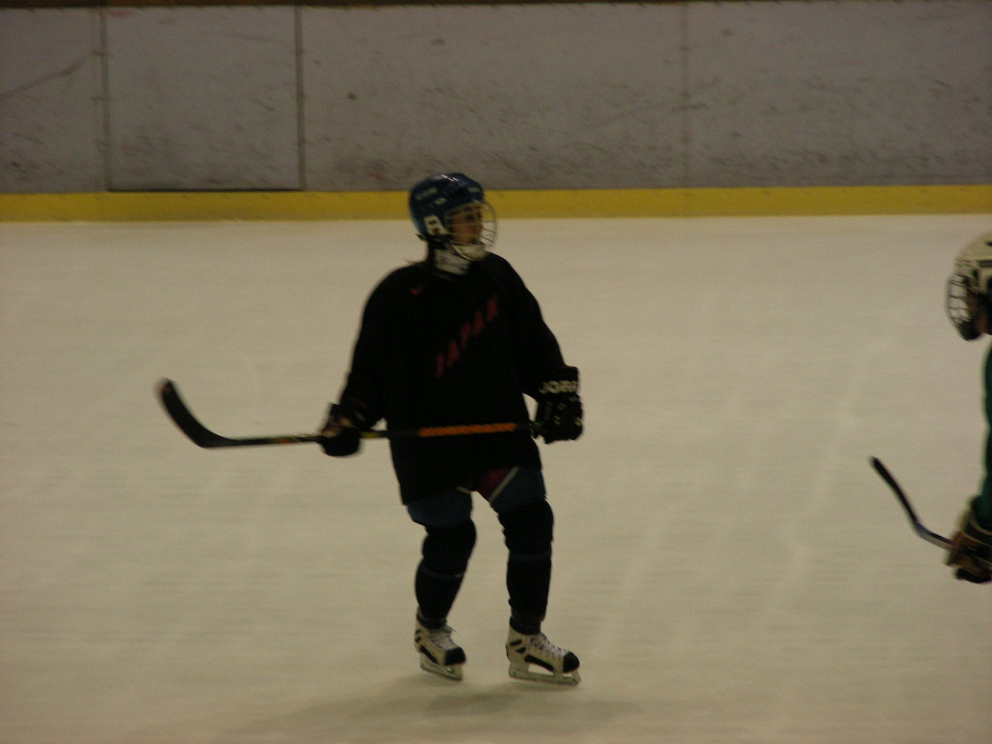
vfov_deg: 6.5
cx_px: 496
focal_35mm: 230
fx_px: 6591
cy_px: 372
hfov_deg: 8.6
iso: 200
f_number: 3.5
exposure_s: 1/53.1
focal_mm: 38.3
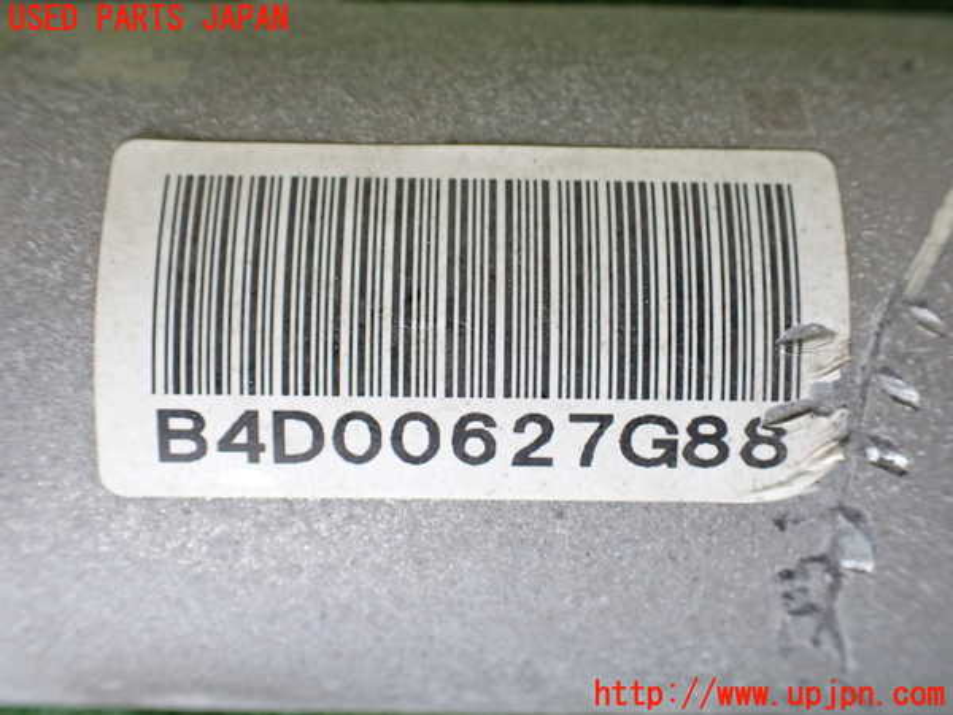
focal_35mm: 30
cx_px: 476
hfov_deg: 60.0
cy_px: 358
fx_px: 826
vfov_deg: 46.8
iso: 640
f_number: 2.3
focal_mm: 5.4
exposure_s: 1/125
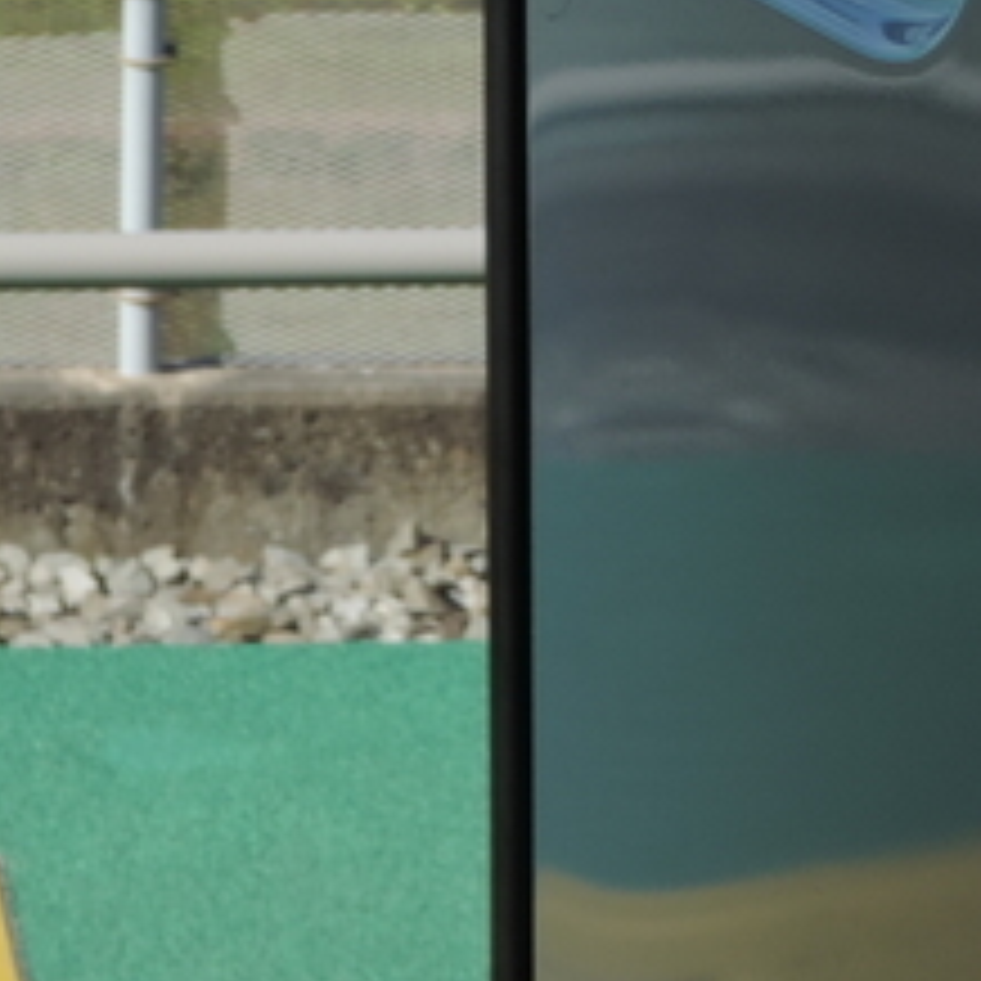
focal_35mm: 162
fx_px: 5194
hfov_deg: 10.6
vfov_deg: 10.6
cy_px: -256
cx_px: -256
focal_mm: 8.9
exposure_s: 1/800
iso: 80
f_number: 3.6
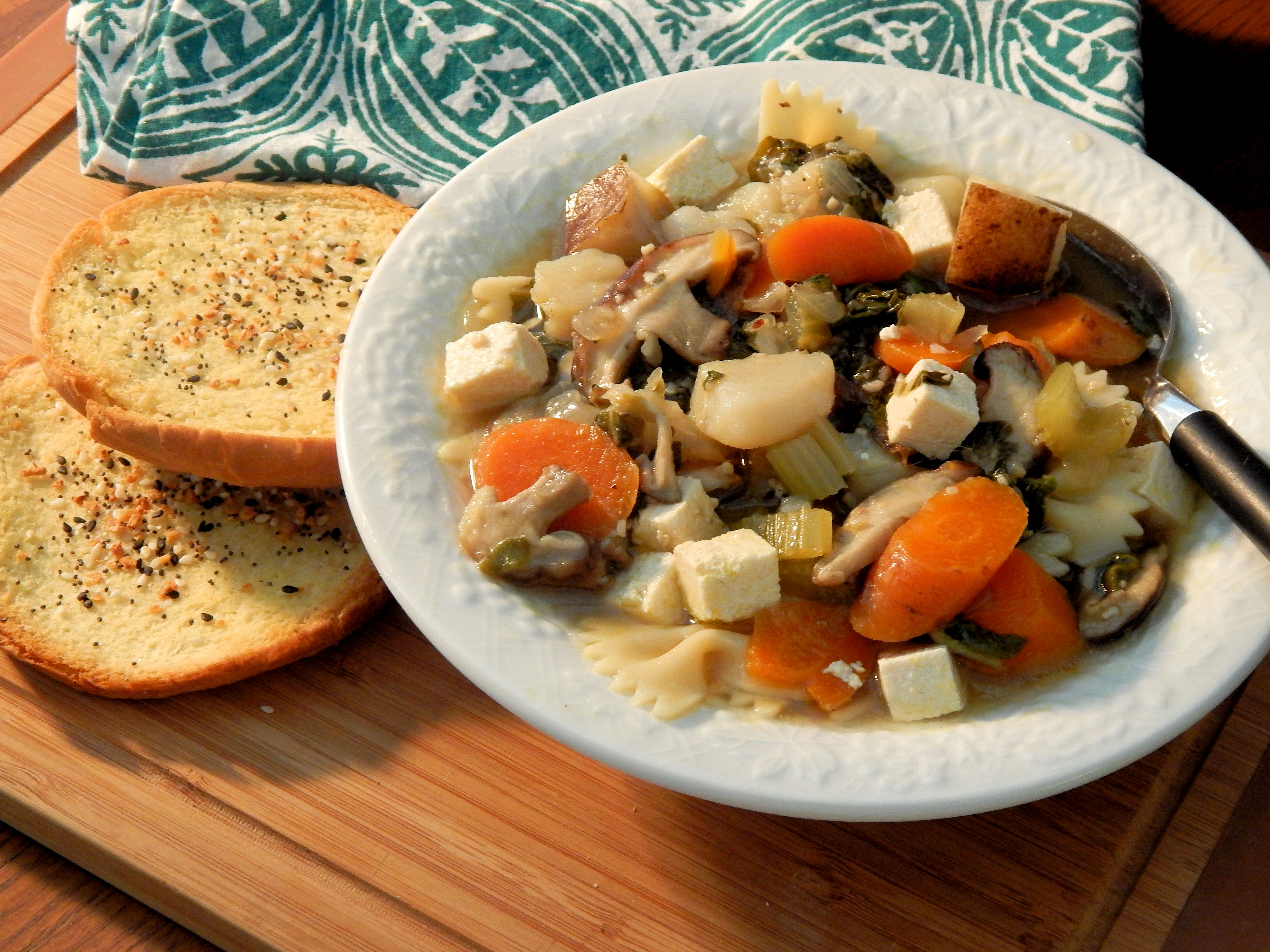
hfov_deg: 28.2
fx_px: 2531
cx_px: 635
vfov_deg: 21.3
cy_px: 476
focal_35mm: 69
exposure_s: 1/20
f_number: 4.1
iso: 400
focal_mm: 12.3
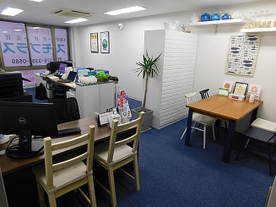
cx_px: 138
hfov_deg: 74.0
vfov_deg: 58.8
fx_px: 183
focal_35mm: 23
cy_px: 104
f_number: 3
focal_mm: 4
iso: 125
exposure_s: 1/40
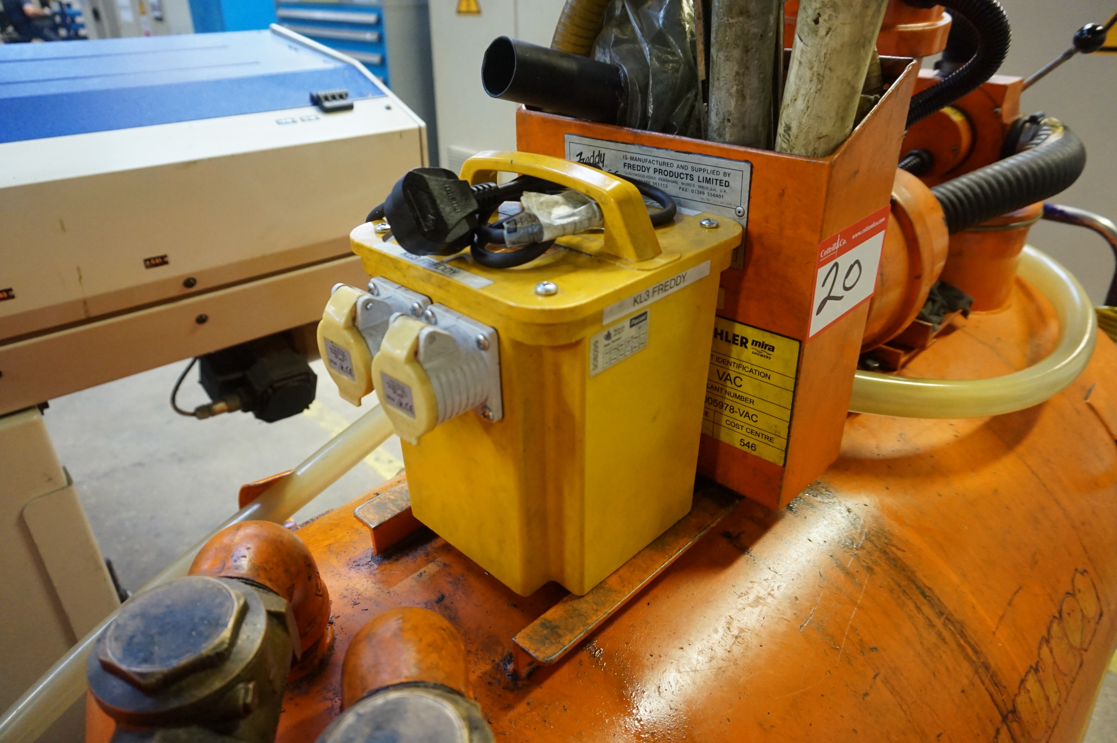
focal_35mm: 24
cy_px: 372
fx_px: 744
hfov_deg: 73.8
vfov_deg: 53.1
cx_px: 558
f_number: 3.5
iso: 2000
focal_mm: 16
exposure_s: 1/160
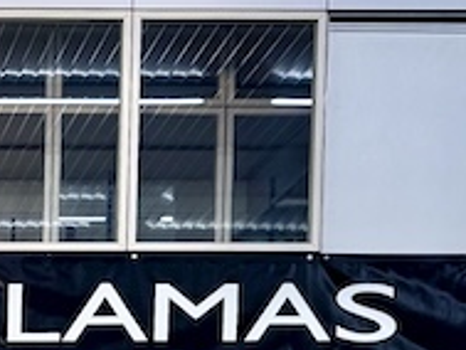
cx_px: -313
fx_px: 1751
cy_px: 855
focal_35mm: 130
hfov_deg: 13.8
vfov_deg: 9.9
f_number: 1.78
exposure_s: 1/125
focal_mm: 6.76
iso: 100
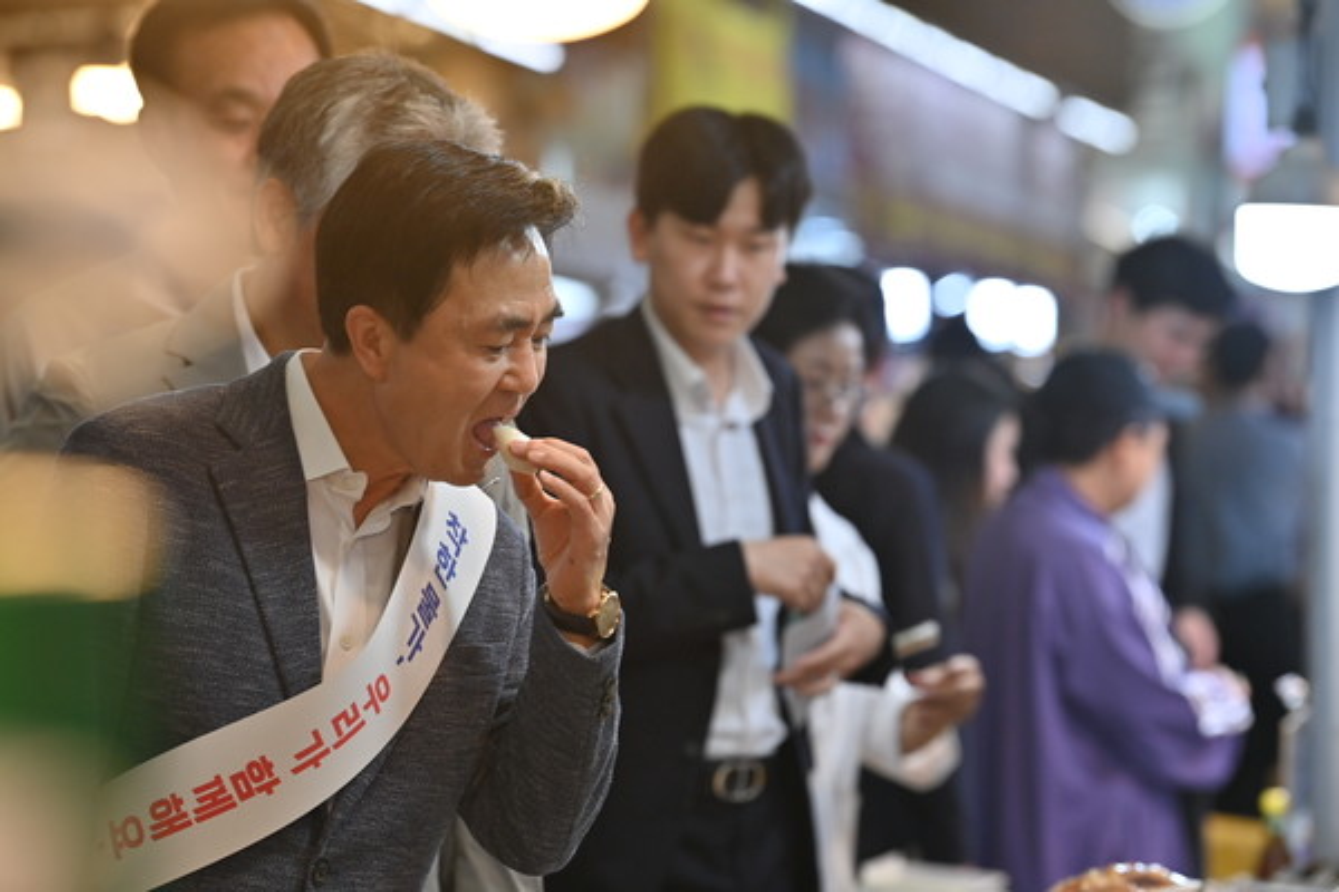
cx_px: 670
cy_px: 446
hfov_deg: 10.3
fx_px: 7438
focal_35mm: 200
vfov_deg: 6.9
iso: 320
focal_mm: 200
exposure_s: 1/200
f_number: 5
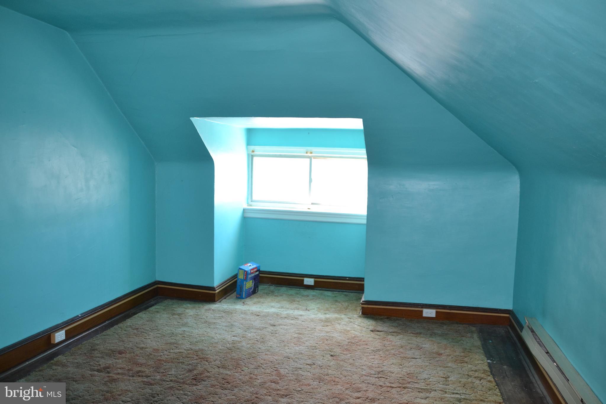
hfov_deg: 61.9
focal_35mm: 30
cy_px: 202
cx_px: 303
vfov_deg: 43.6
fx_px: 505
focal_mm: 20
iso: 400
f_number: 4
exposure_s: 1/80
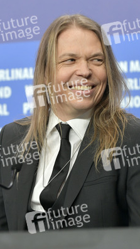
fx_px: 905
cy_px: 125
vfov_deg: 15.7
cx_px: 76
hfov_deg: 8.8
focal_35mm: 137
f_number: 5.6
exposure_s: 1/200
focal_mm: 130
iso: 2500
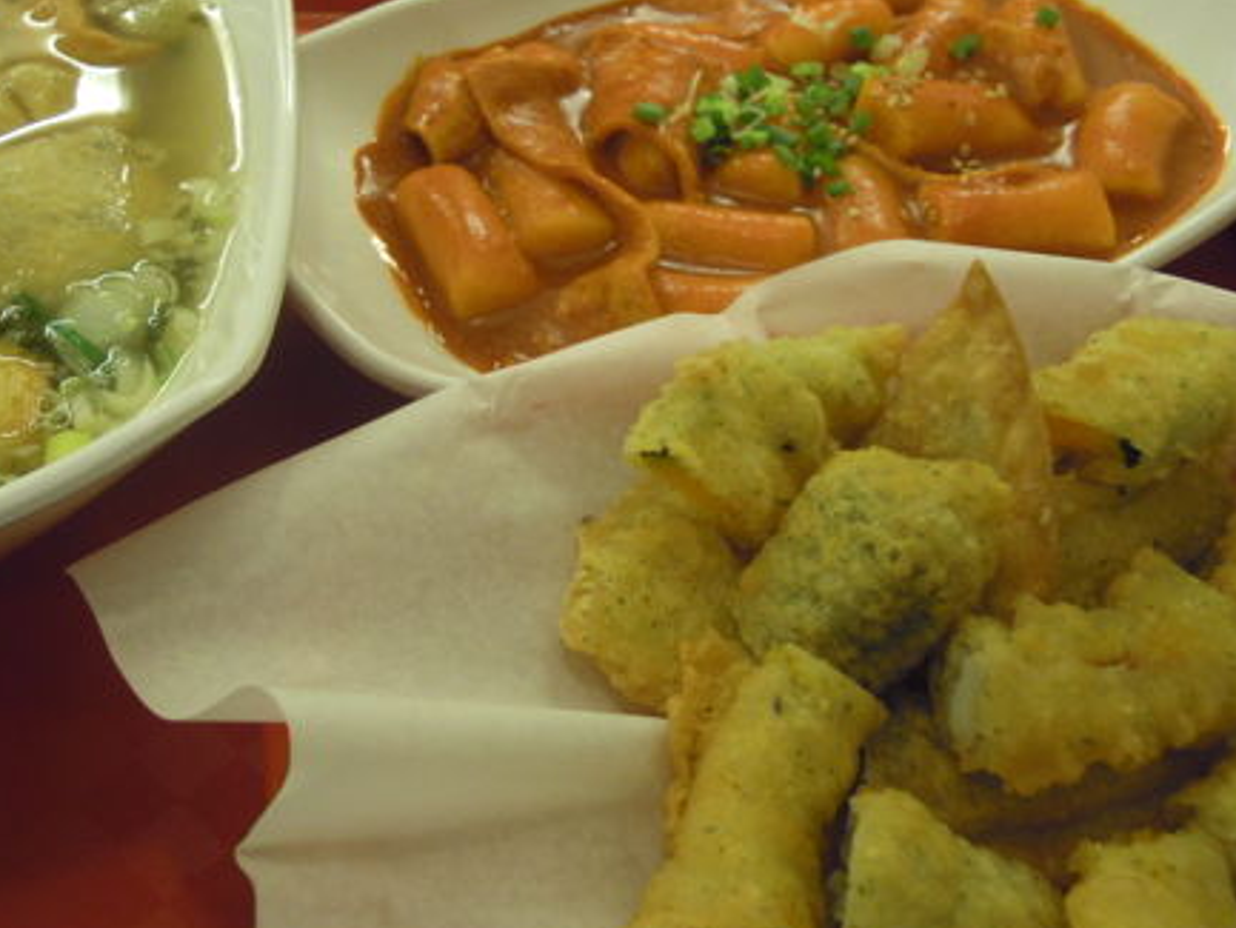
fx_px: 1500
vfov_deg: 34.2
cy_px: 364
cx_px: 437
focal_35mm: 42
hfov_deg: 44.3
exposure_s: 1/30
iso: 140
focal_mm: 5
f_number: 2.7
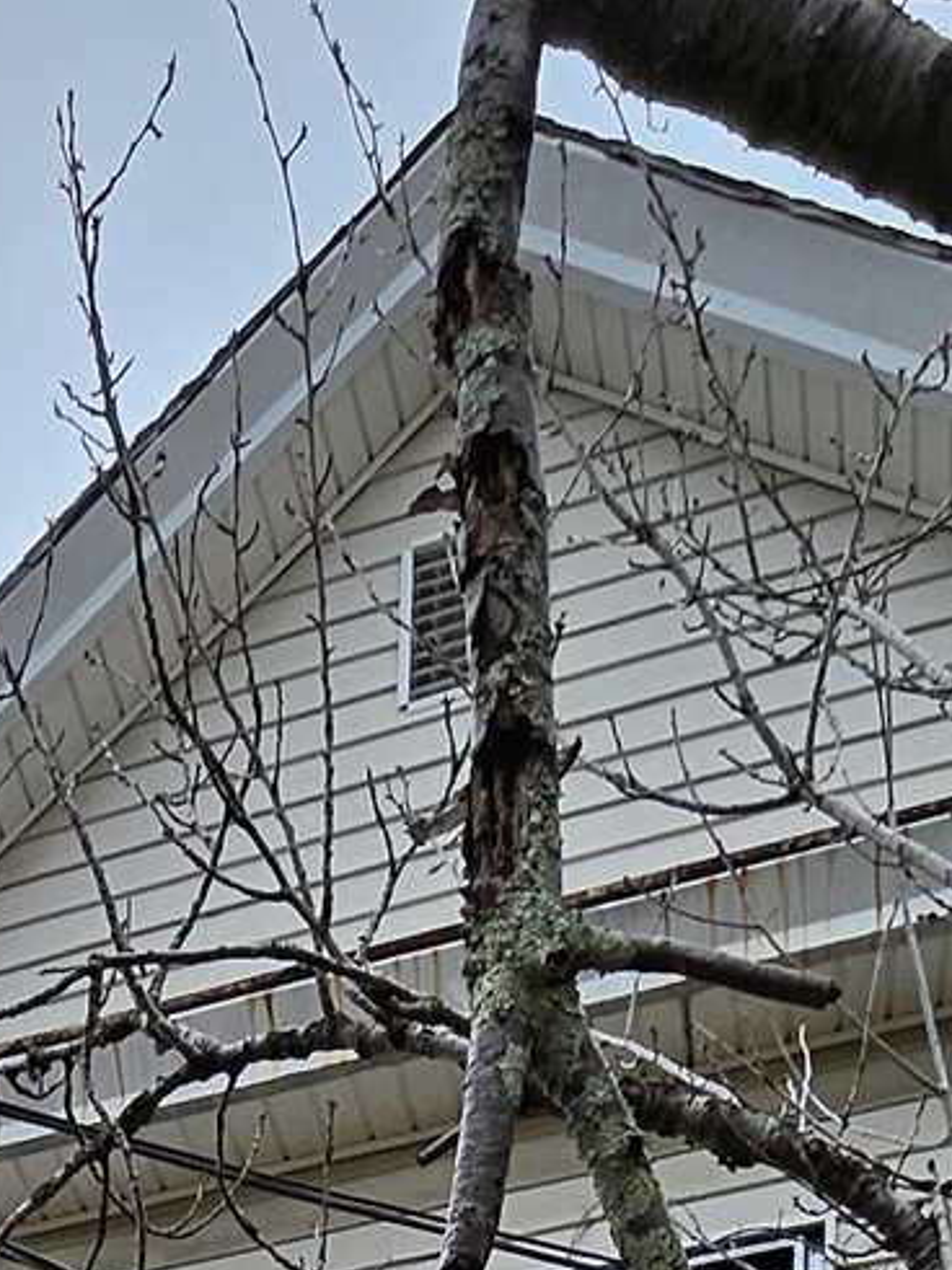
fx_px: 2238
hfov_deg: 23.1
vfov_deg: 18.7
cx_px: 3
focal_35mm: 61
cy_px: 2584
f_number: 2.2
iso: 32
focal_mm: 1.74
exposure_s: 1/144
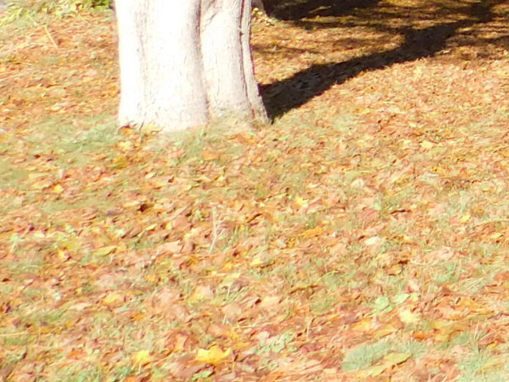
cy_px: -285
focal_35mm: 100
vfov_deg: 13.4
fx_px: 1471
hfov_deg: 15.6
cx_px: 1022
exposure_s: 1/640
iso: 125
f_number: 3
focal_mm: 4
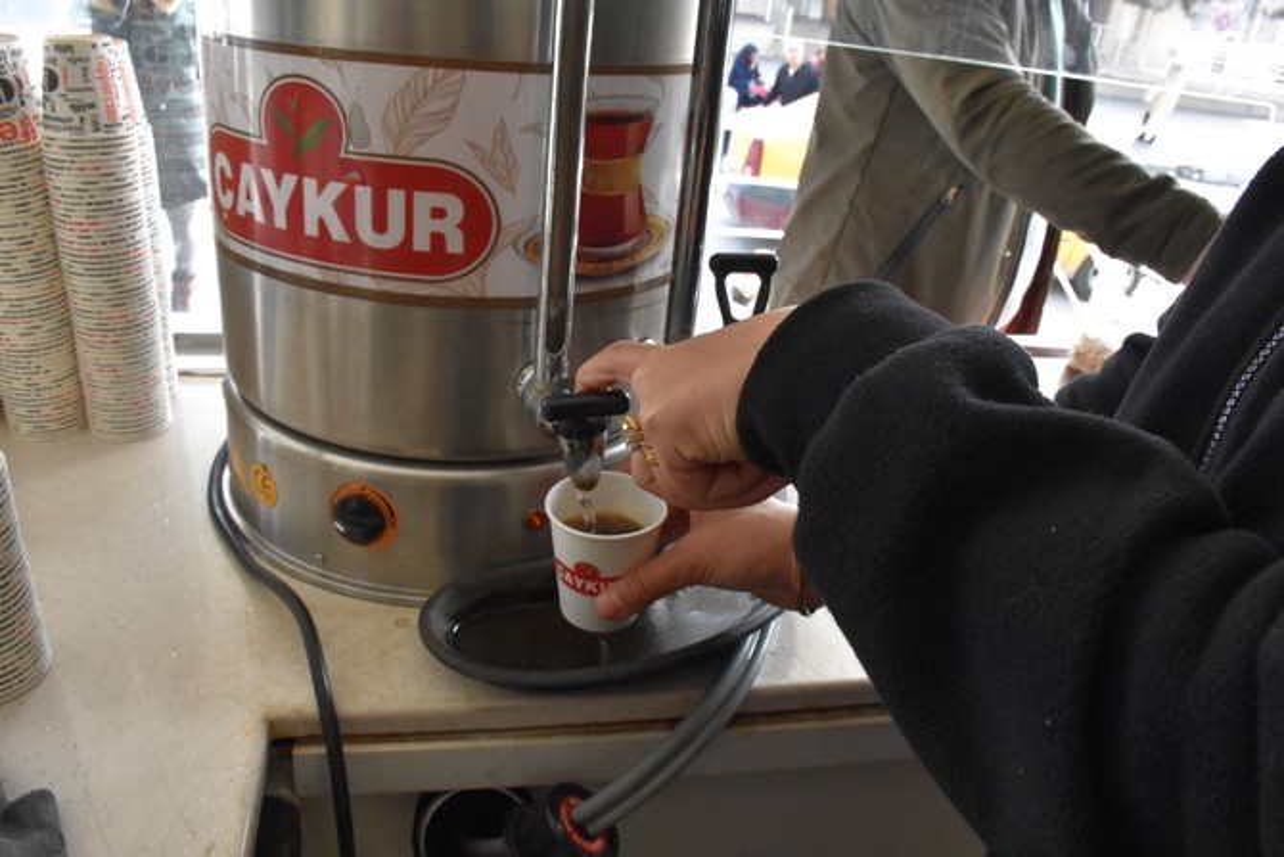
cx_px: 642
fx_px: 963
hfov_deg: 67.4
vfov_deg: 48.0
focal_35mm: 27
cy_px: 428
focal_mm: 18
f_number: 10
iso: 5000
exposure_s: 1/320
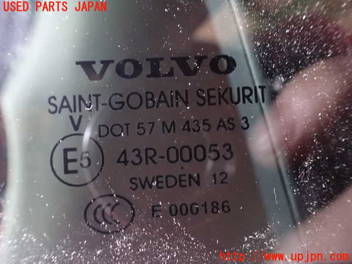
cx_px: 176
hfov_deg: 60.0
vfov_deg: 46.8
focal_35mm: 30
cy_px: 132
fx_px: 305
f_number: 2.3
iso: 1600
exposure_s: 1/20
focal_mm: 5.4
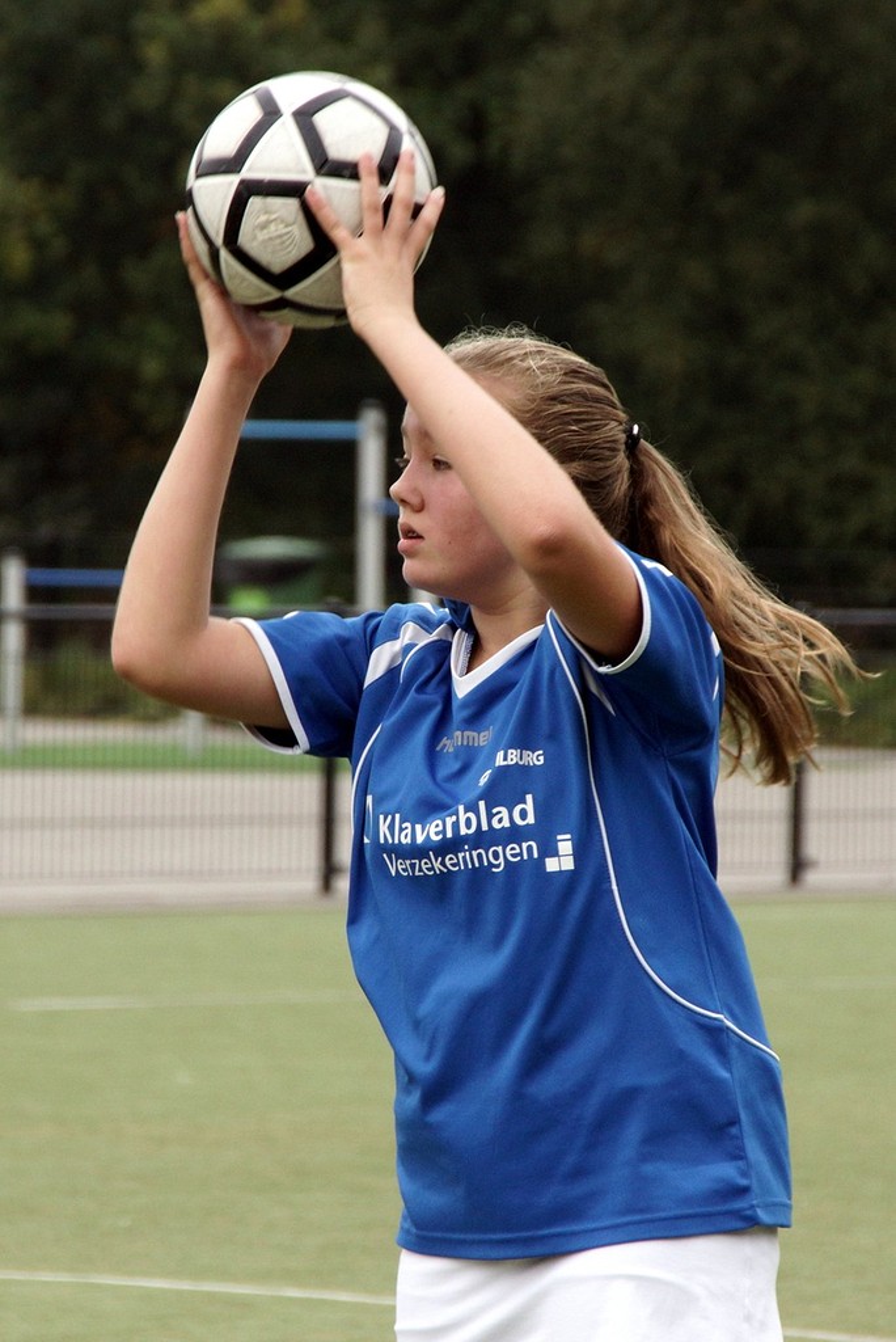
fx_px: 8388
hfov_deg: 6.1
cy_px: 671
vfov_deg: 9.1
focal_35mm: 225
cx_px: 448
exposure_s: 1/320
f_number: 8
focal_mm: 150
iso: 640
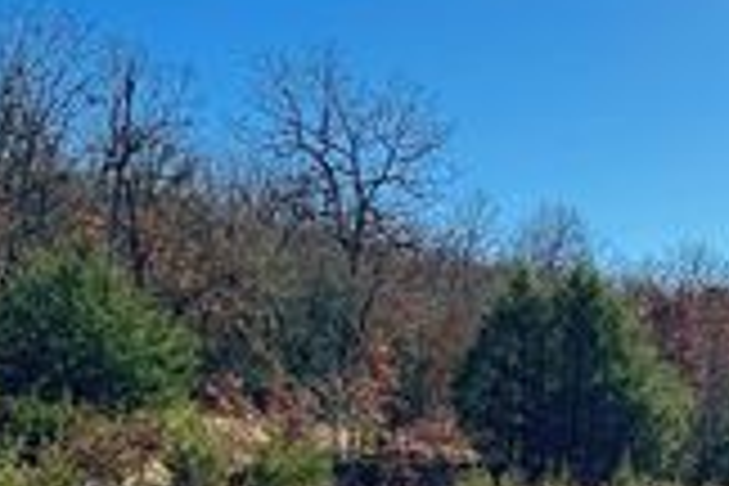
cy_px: 421
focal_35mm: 77
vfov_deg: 17.5
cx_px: 778
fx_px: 1559
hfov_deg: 24.7
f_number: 1.78
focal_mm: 6.76
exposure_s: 1/938
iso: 80
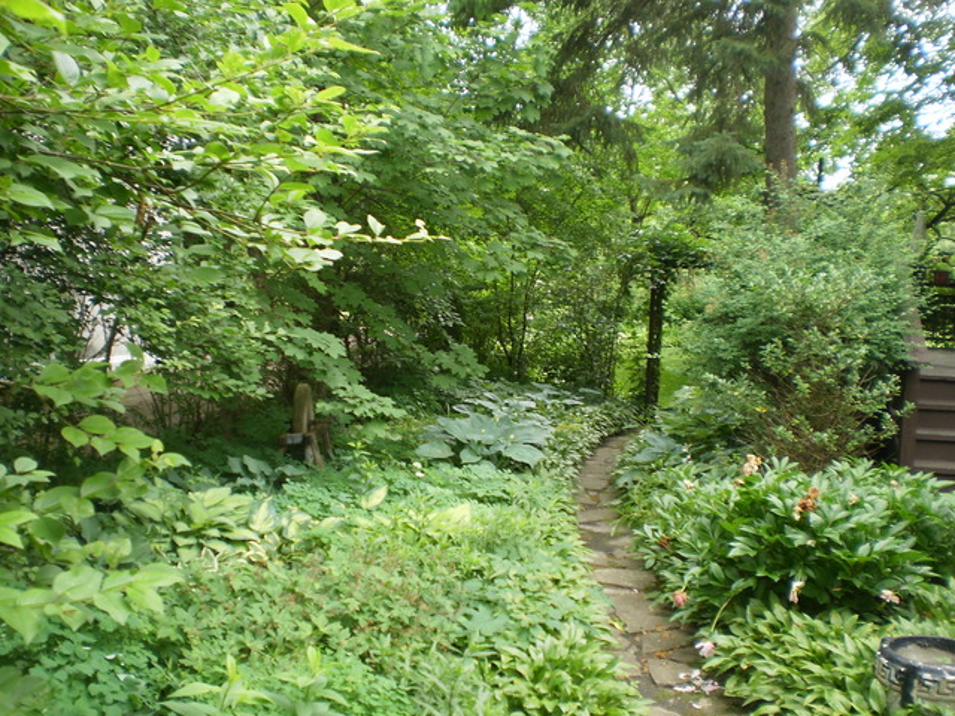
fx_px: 993
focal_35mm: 36
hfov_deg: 51.4
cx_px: 478
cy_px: 358
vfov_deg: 39.7
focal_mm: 6.3
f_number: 3.1
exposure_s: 1/30
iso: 64
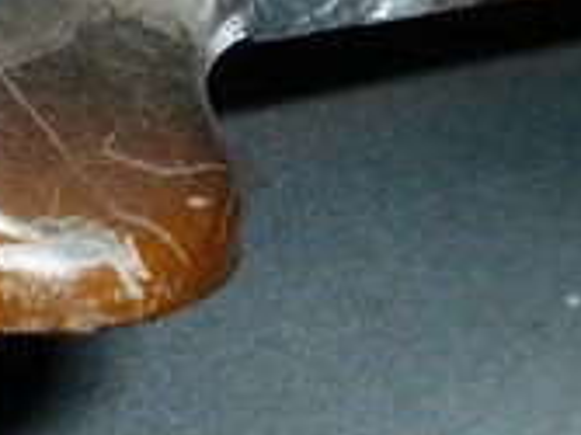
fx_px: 1862
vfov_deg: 13.3
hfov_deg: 16.8
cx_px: -164
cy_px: 132
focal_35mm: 111
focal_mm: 5.2
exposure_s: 1/30
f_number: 4
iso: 100
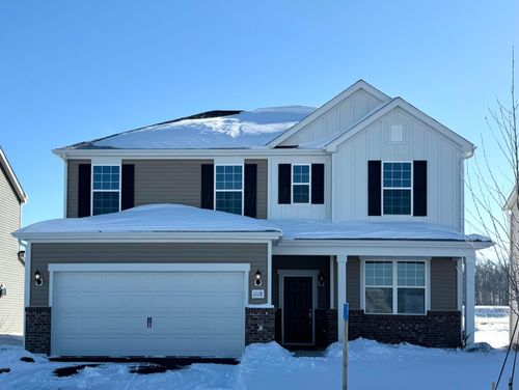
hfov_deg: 71.5
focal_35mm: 24
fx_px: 360
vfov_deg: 56.9
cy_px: 195
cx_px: 260
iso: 80
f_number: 1.78
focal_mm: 6.76
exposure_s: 1/7937
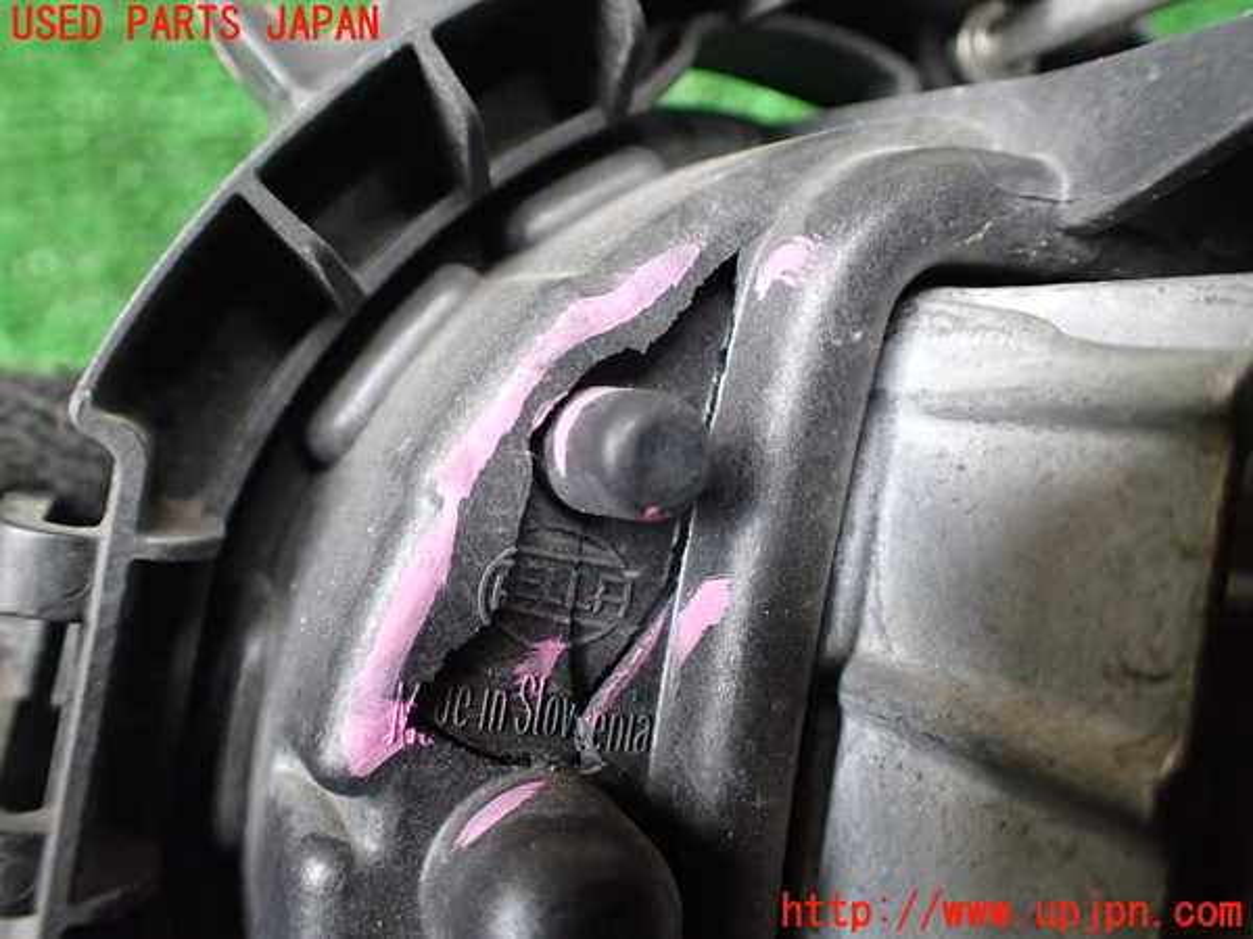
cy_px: 470
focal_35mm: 30
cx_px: 626
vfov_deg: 46.8
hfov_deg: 60.0
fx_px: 1086
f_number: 2.3
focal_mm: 5.4
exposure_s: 1/125
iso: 500
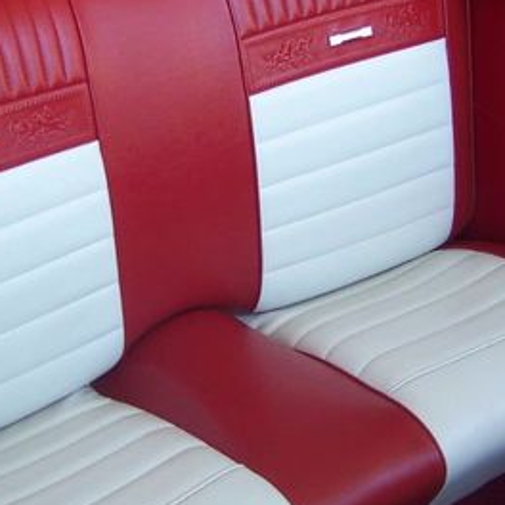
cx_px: 187
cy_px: 300
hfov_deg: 22.4
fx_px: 1271
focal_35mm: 77
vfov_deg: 22.4
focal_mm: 6.2
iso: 80
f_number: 2.8
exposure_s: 1/40
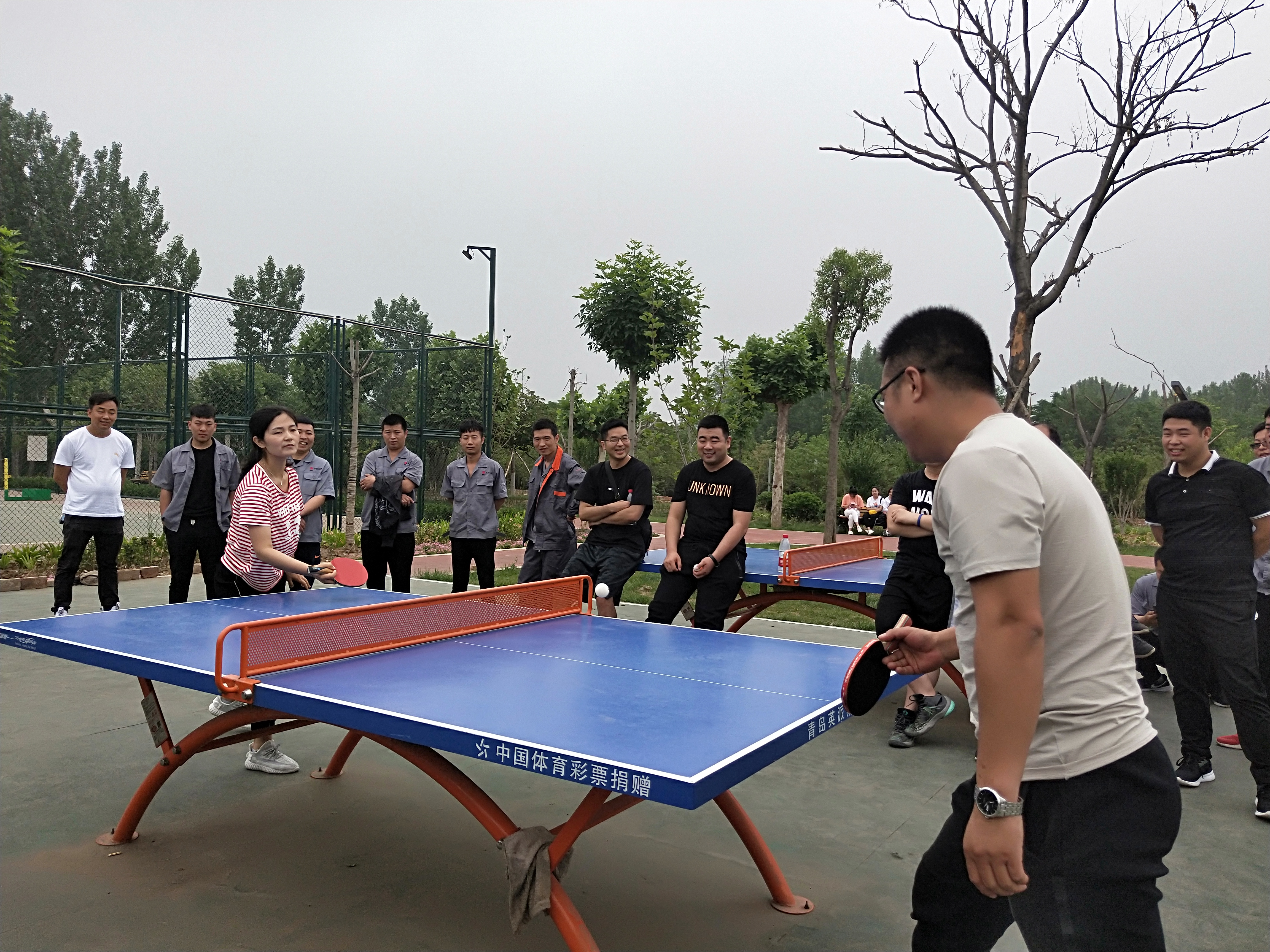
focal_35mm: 25
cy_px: 476
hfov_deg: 69.4
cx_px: 635
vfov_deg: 54.9
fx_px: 917
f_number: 1.7
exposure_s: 1/888
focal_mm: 4.28
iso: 47
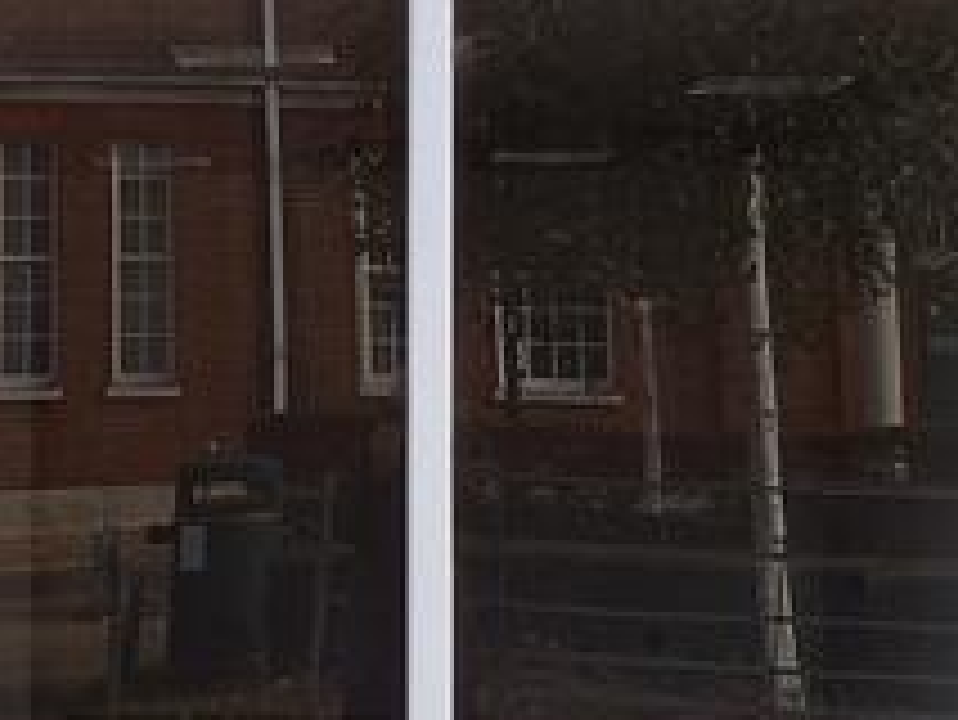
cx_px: -4
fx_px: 3323
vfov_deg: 12.4
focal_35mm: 120
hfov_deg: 16.1
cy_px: 360
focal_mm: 4.65
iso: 50
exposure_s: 1/276
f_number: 1.8
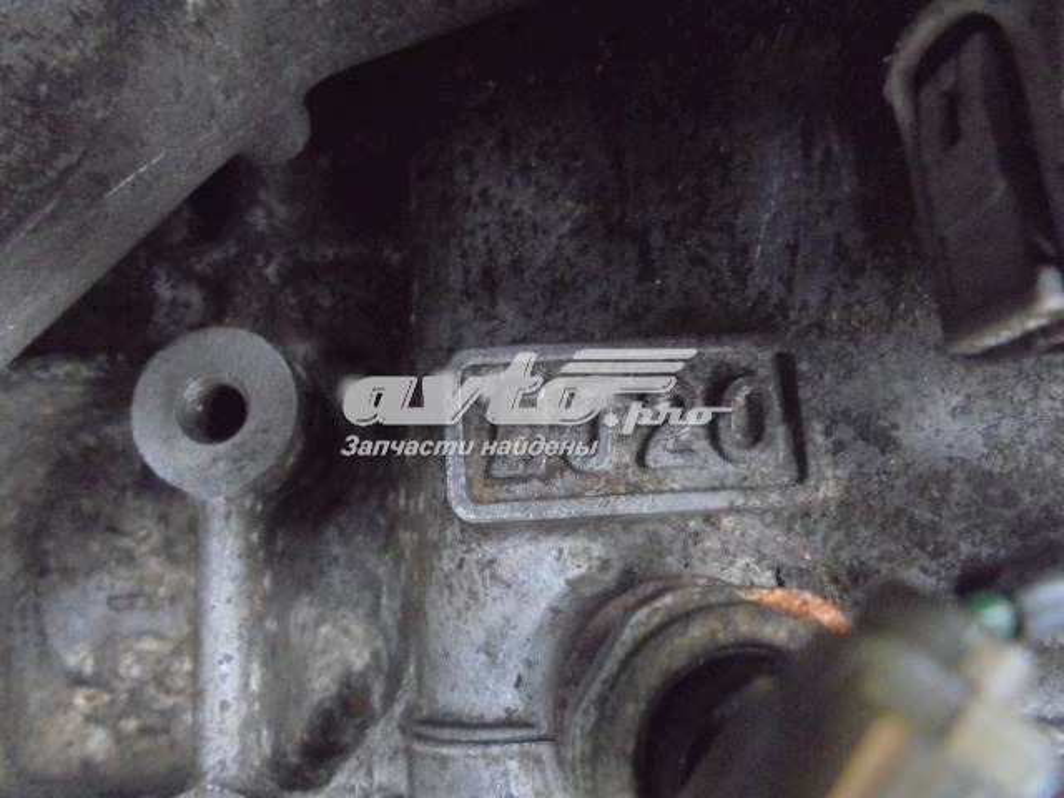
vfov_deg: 53.1
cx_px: 532
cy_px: 399
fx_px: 799
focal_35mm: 26
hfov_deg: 67.3
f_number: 3.5
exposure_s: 1/13
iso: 800
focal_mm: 4.6
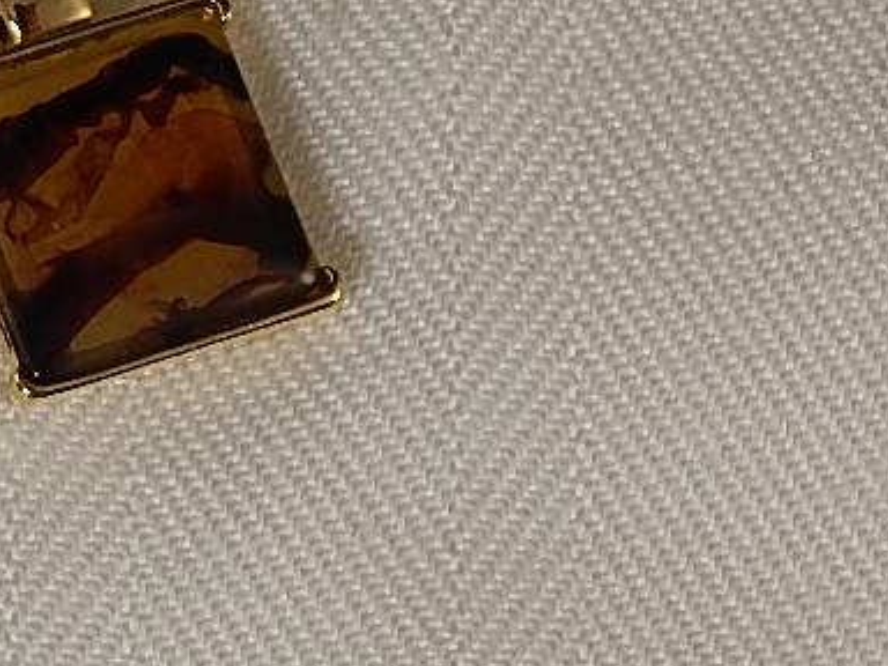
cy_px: 444
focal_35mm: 179
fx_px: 4592
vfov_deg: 8.3
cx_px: -134
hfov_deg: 10.9
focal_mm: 7.7
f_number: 3.6
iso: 125
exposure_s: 1/160
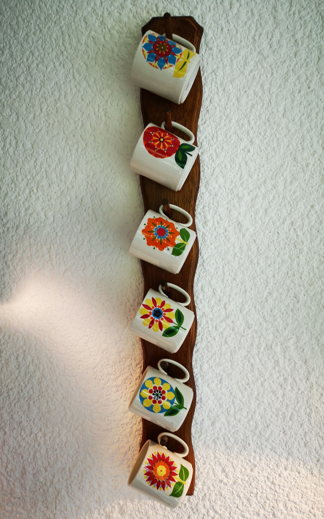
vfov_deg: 64.6
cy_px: 258
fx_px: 410
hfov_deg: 43.1
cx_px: 164
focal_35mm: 29
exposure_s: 1/33.3
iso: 320
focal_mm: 5.58
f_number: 1.8
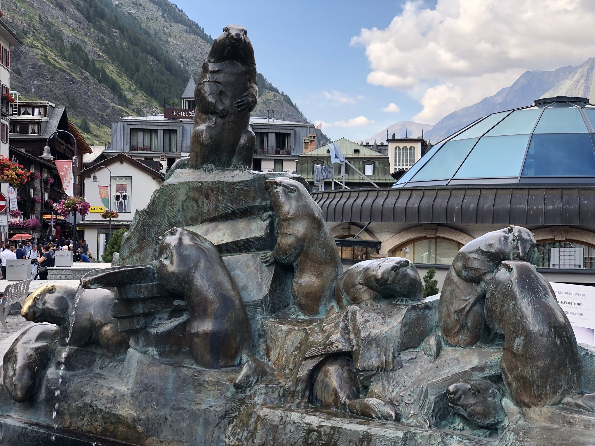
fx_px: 894
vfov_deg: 28.0
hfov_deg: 36.8
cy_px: 223
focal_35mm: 52
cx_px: 298
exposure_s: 1/306
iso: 16
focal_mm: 6
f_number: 2.4
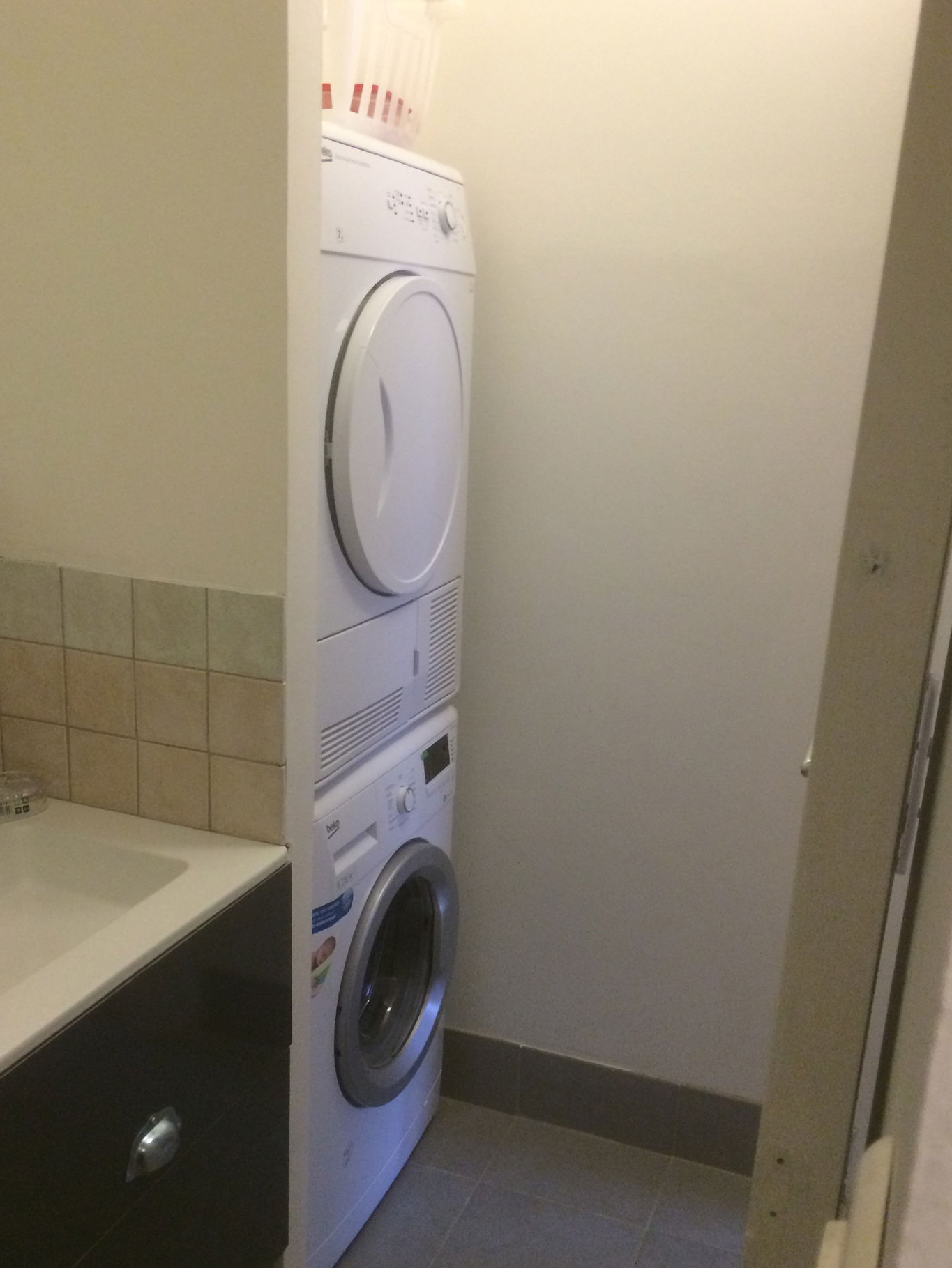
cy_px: 710
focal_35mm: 34
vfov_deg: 53.8
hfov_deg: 41.8
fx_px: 1246
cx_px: 437
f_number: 2.2
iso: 320
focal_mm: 4.15
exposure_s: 1/33
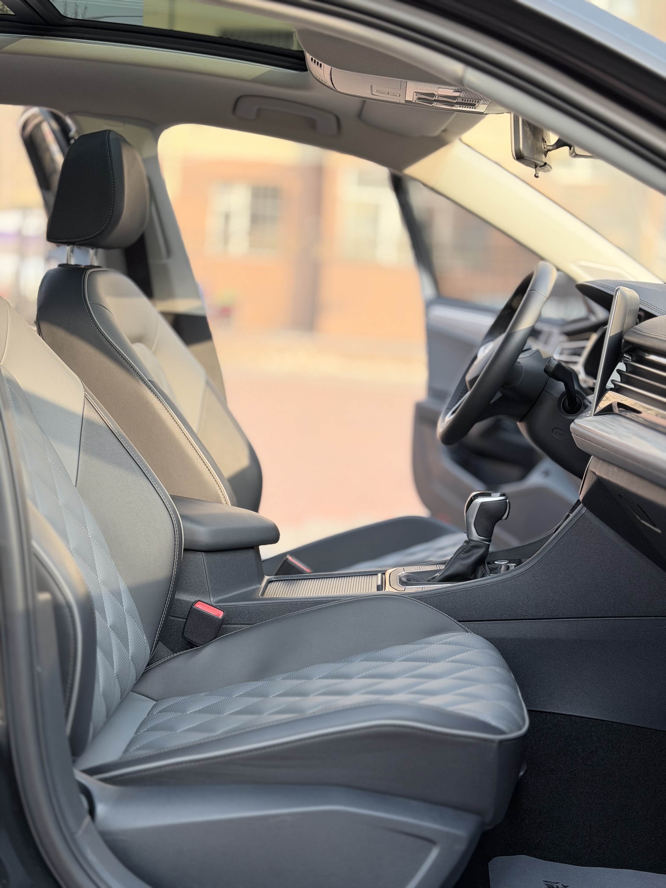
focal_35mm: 48
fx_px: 1231
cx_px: 333
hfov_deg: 30.3
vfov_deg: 39.7
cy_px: 444
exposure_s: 1/675
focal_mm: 6.76
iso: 64
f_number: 1.78
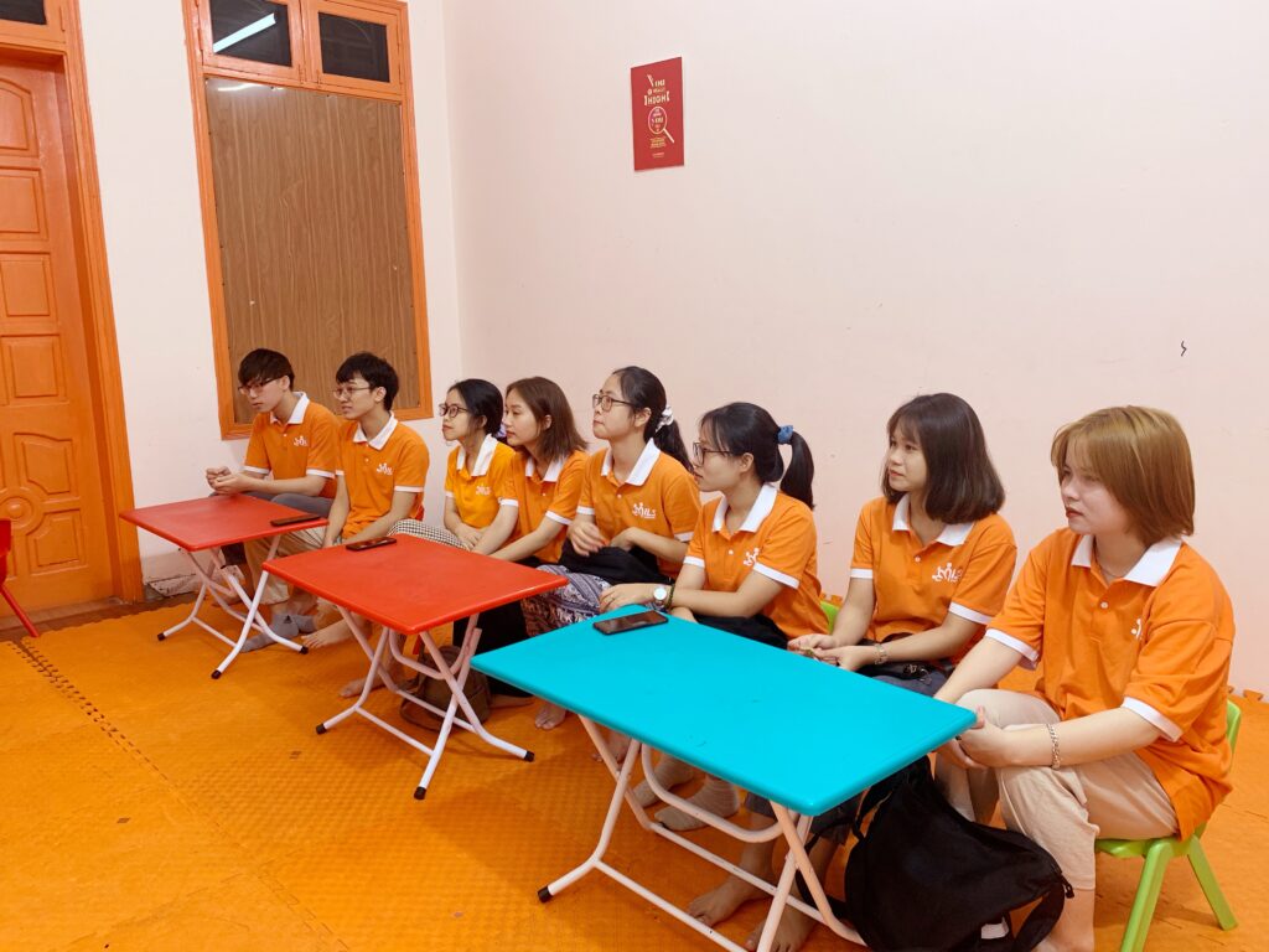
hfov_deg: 67.3
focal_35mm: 26
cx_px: 634
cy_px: 476
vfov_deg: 53.1
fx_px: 953
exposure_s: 1/60
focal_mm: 4.25
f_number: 1.8
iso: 100
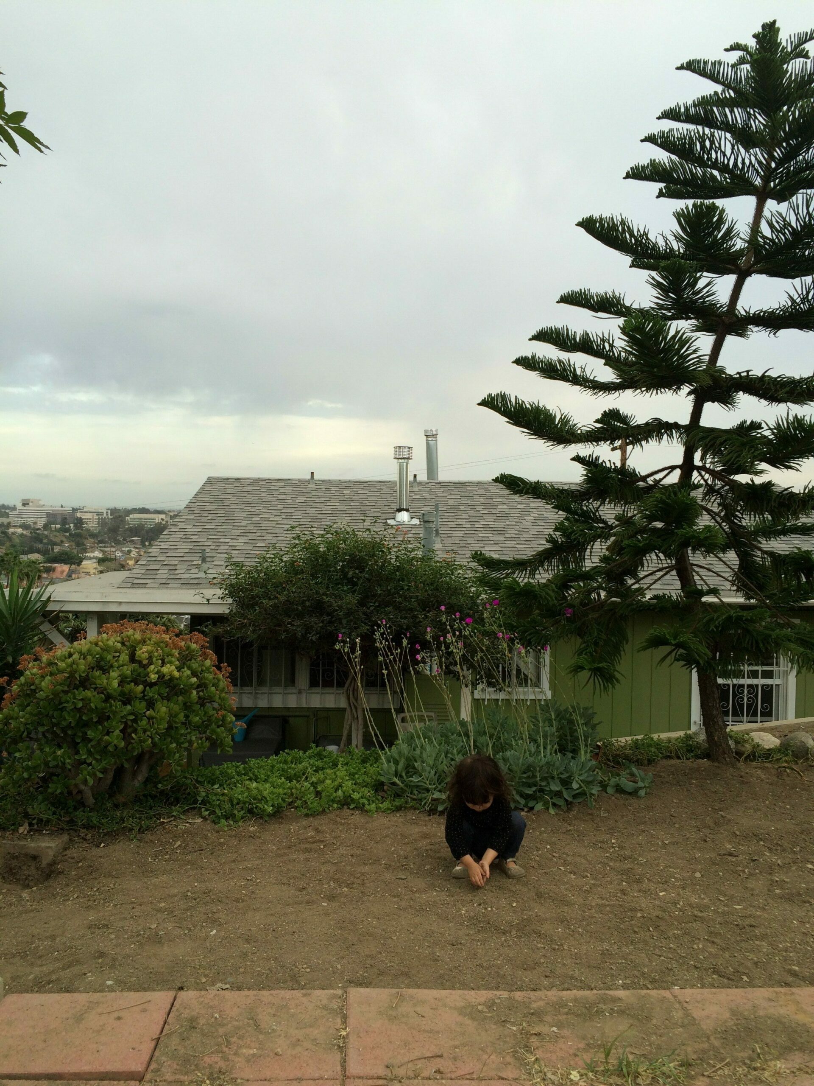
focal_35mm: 29
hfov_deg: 48.2
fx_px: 909
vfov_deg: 61.7
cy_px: 543
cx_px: 407
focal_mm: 4.15
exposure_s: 1/121
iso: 32
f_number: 2.2
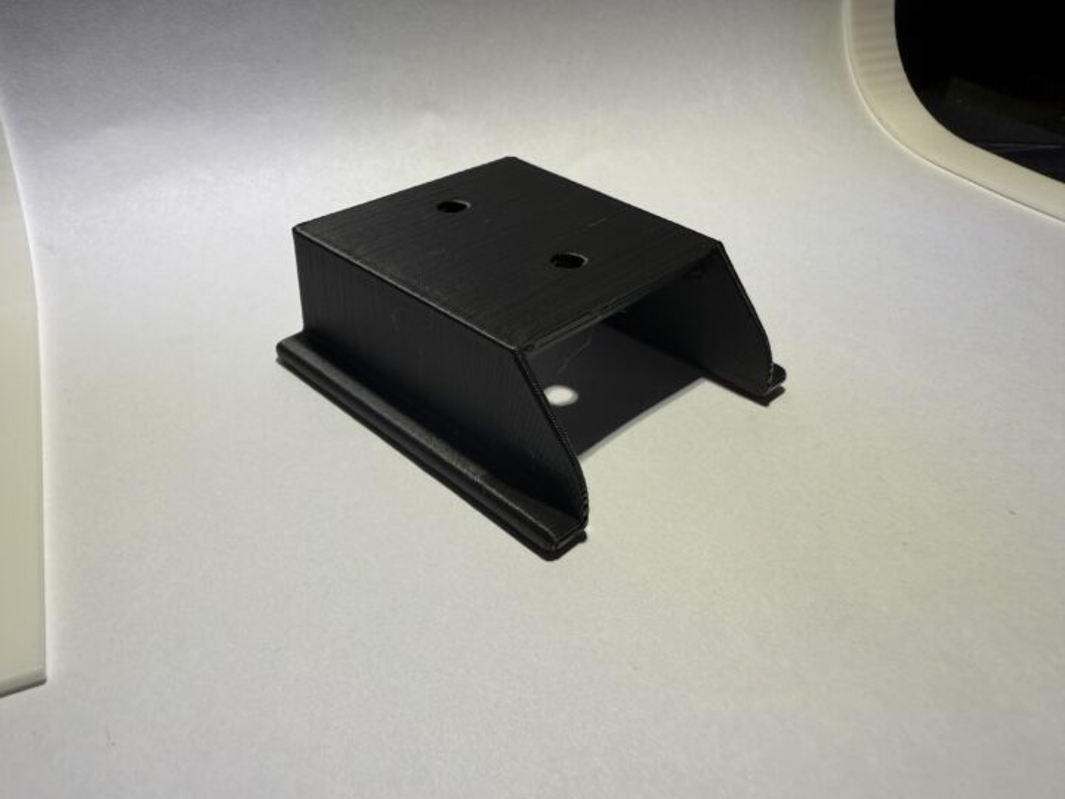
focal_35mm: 24
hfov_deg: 71.6
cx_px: 532
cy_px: 400
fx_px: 738
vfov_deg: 56.8
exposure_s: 1/149
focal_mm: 2.22
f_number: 2.2
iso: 80
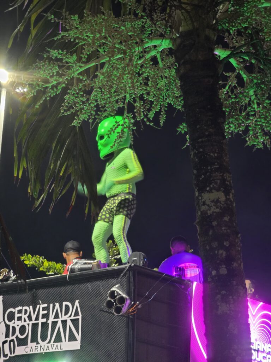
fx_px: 1200
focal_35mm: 115
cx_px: 136
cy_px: 181
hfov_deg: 12.9
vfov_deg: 17.1
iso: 1000
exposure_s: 1/30
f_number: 3.4
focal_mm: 18.6
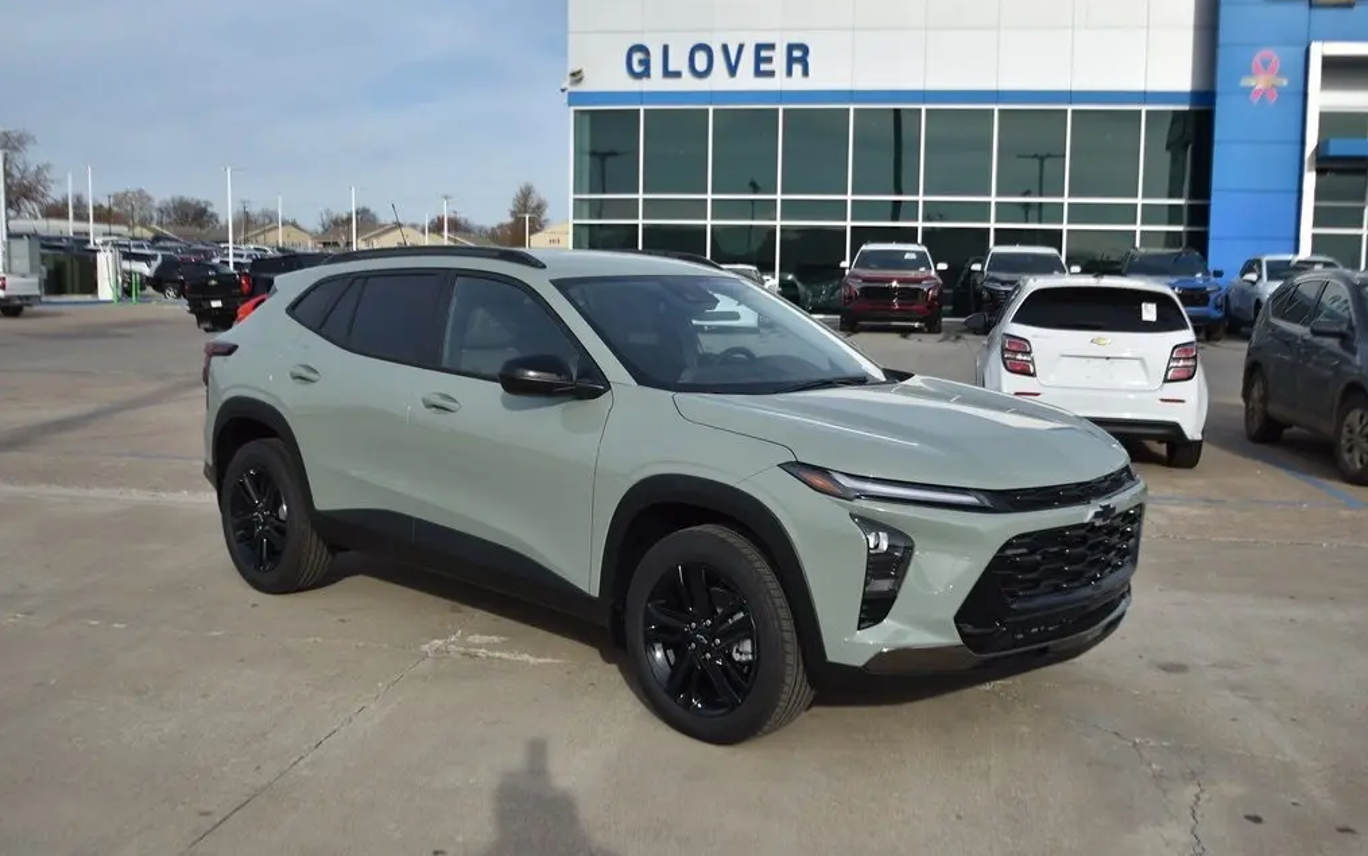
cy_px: 431
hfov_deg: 52.7
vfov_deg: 34.5
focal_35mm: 37
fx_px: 1380
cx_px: 684
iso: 100
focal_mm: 24
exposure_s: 1/800
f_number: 4.5
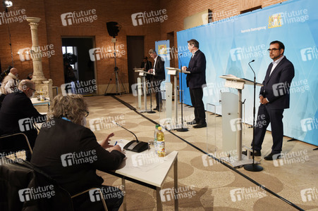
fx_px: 274
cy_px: 106
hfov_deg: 60.3
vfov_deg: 42.3
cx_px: 159
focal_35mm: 31
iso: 1250
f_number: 6.3
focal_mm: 31
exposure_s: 1/60
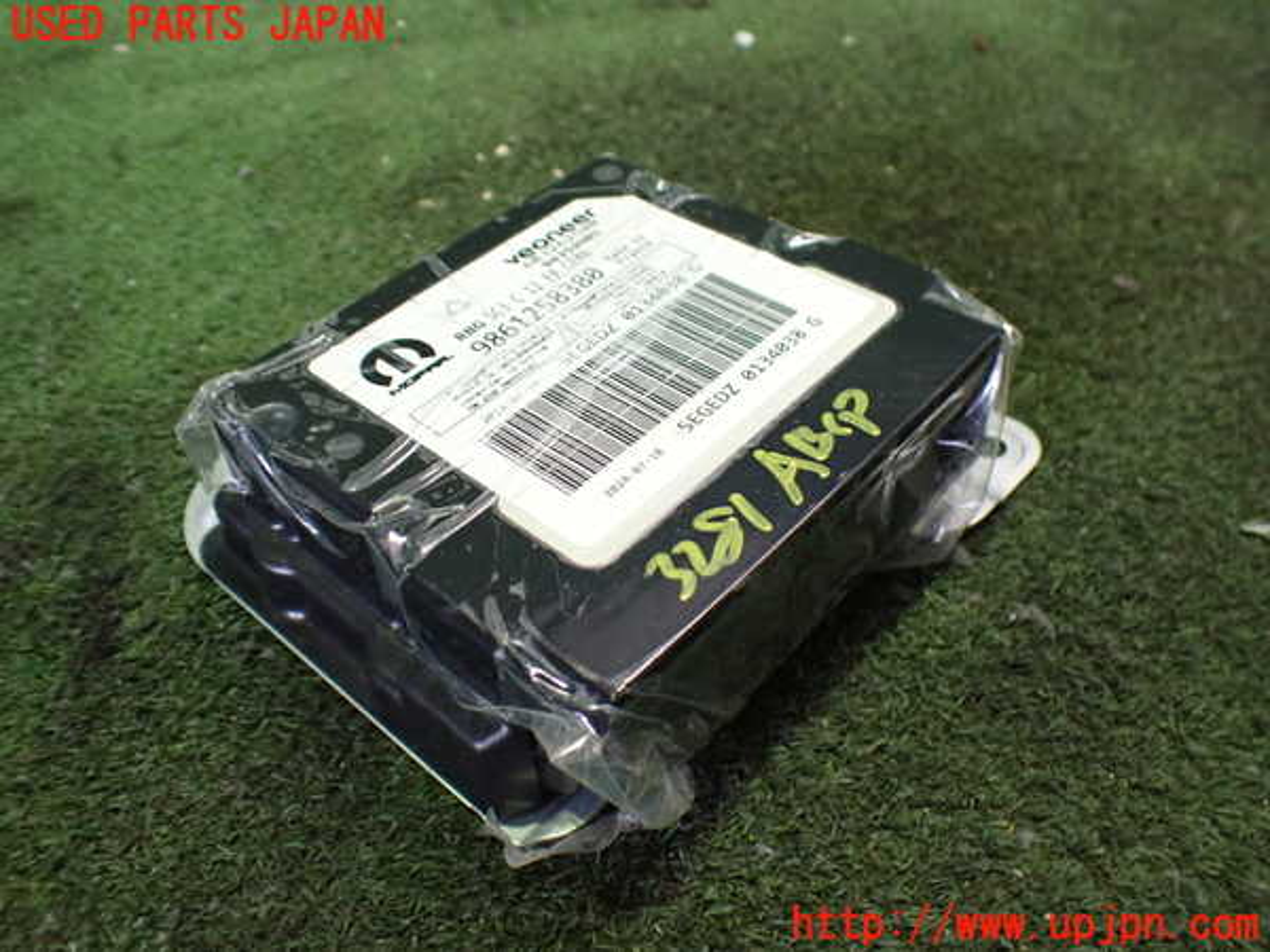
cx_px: 635
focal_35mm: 30
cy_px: 476
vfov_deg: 46.8
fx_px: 1101
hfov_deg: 60.0
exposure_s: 1/50
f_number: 2.3
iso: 800
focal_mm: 5.4
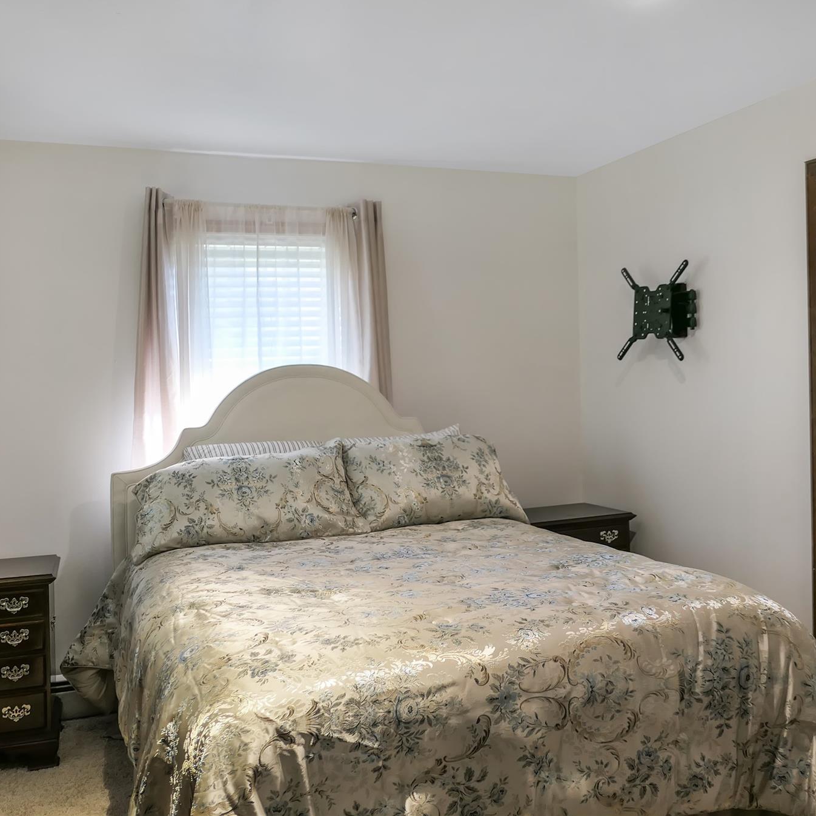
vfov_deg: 52.5
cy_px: 403
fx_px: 827
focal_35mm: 31
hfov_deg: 52.5
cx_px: 403
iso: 125
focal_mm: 8.8
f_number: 1.6
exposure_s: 1/125
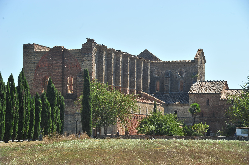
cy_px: 82
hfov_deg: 16.4
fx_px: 864
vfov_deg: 10.9
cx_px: 124
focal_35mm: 125
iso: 200
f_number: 10
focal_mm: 125
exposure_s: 1/250
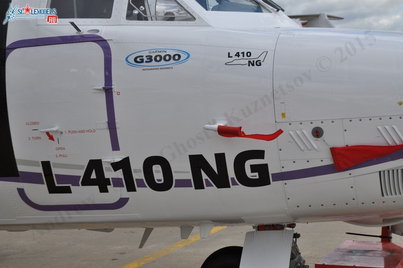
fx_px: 839
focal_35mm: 75
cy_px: 134
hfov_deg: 27.0
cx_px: 202
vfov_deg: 18.1
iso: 200
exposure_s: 1/500
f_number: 8
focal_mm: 50
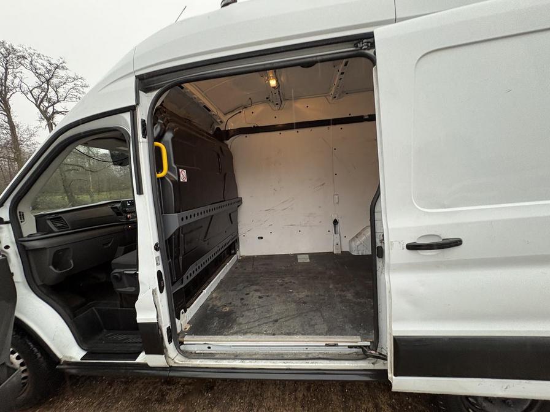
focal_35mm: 14
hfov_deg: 102.1
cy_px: 206
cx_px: 275
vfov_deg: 85.7
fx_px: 222
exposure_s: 1/60
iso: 250
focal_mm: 2.22
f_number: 2.2
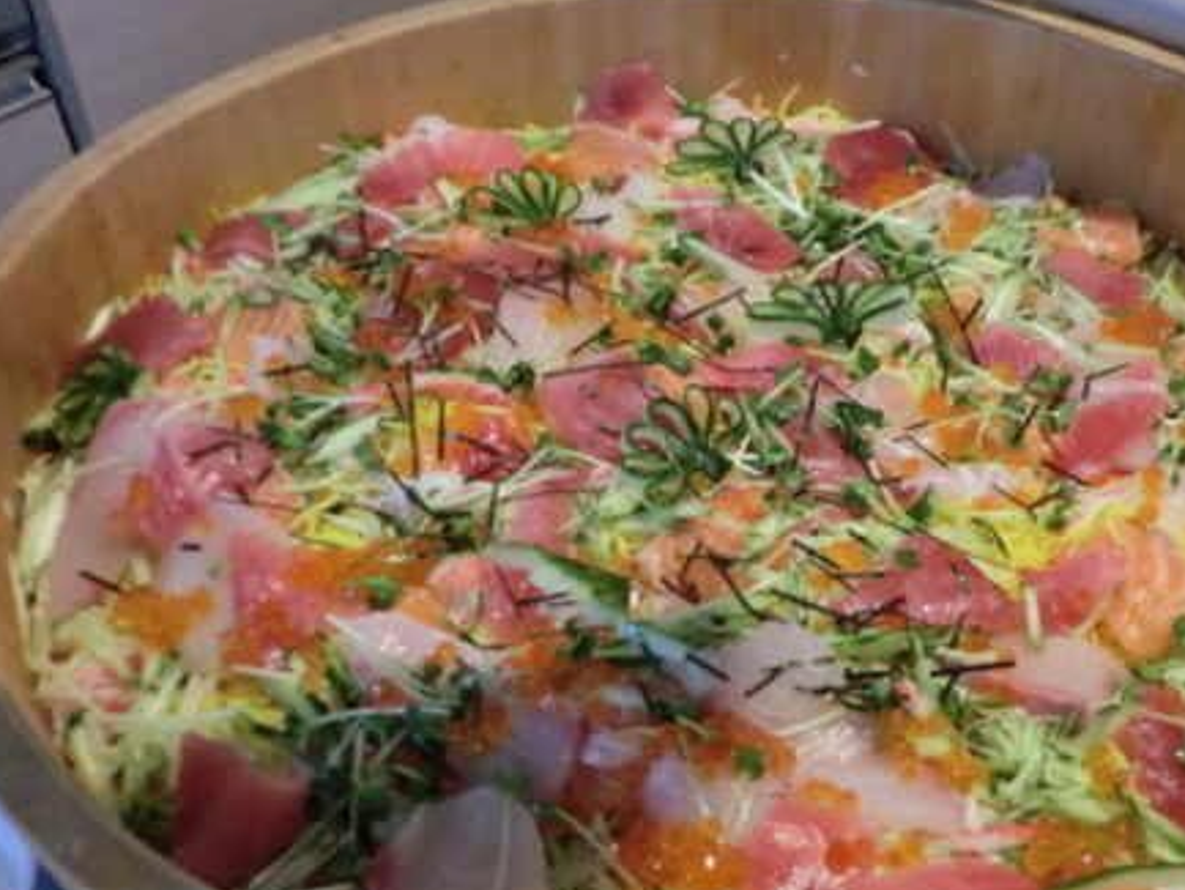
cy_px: 583
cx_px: 676
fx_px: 1233
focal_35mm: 36
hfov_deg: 51.2
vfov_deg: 39.3
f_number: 2.8
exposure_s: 1/60
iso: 400
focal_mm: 4.7
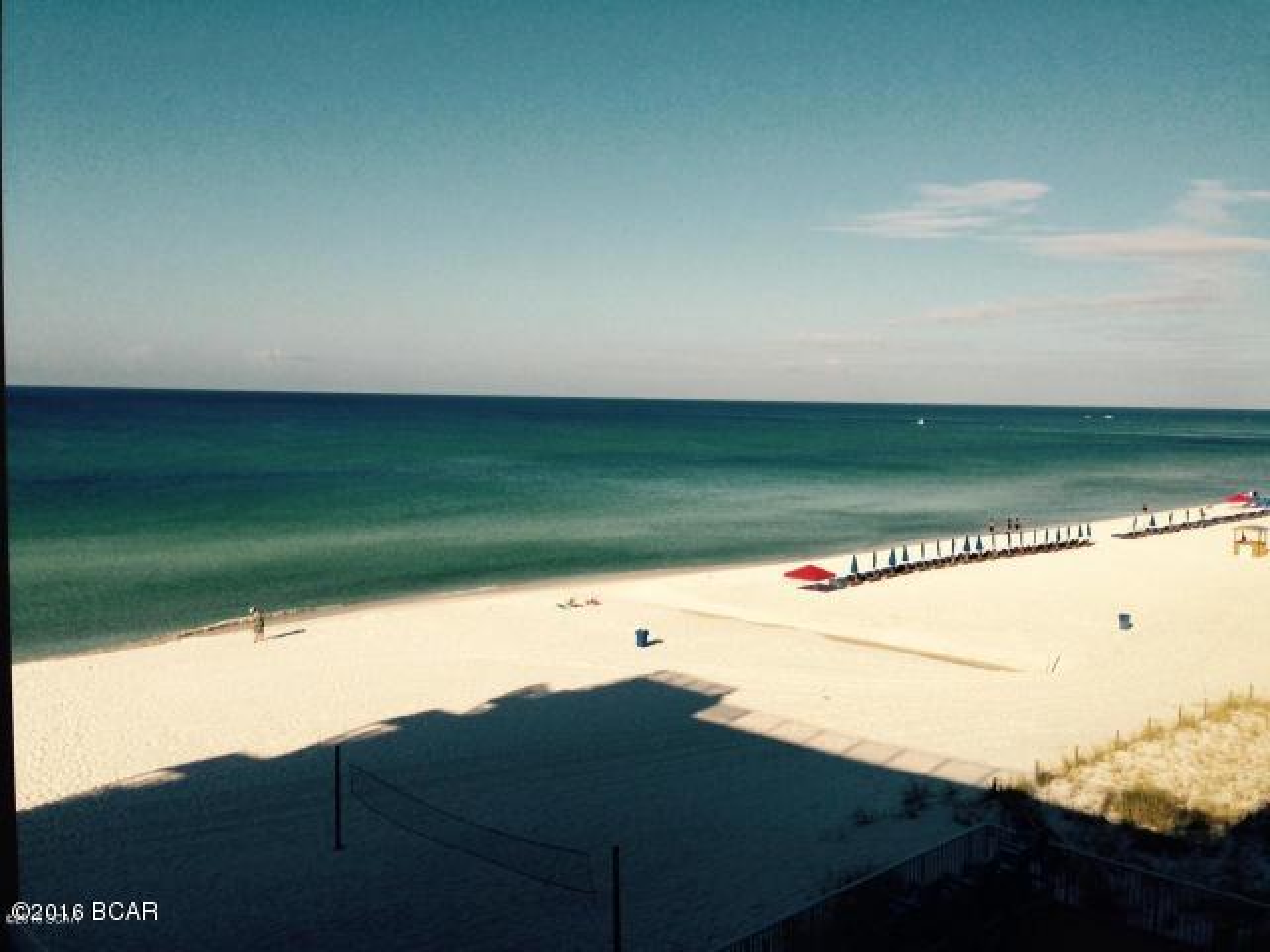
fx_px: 1211
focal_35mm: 33
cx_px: 635
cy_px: 476
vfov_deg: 42.9
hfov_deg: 55.4
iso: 50
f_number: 2.4
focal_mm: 4.12
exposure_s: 1/2710
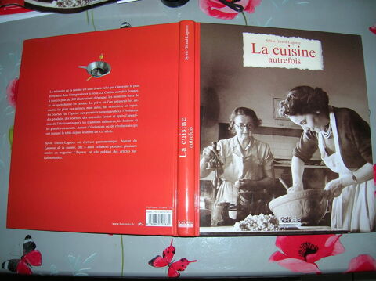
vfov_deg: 41.7
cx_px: 188
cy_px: 140
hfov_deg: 54.0
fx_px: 369
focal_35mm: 34
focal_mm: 5.7
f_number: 2.9
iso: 50
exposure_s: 1/60.1
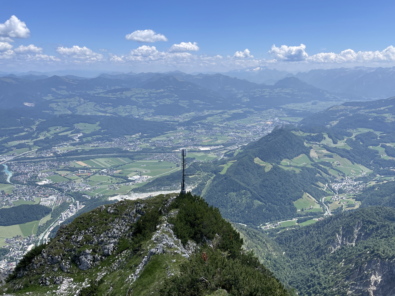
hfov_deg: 63.4
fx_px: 319
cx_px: 210
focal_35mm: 28
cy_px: 156
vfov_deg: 49.7
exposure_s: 1/3401
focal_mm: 4.2
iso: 32
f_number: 1.6
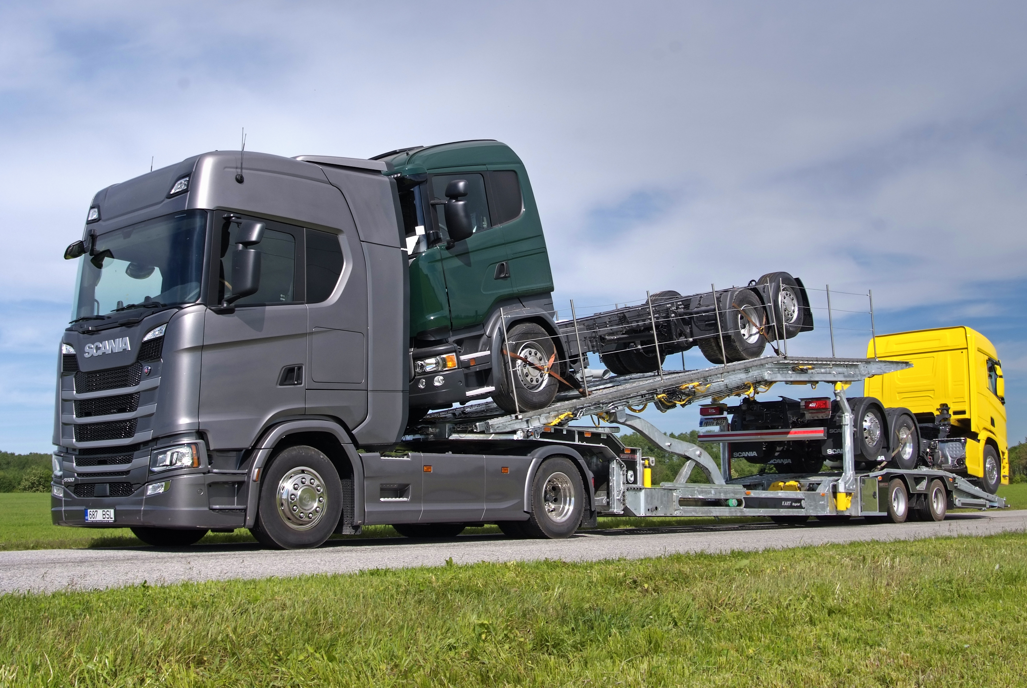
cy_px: 344
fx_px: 1028
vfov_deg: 37.0
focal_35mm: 36
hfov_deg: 53.1
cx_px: 514
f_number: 9
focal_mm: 24
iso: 100
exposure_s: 1/200
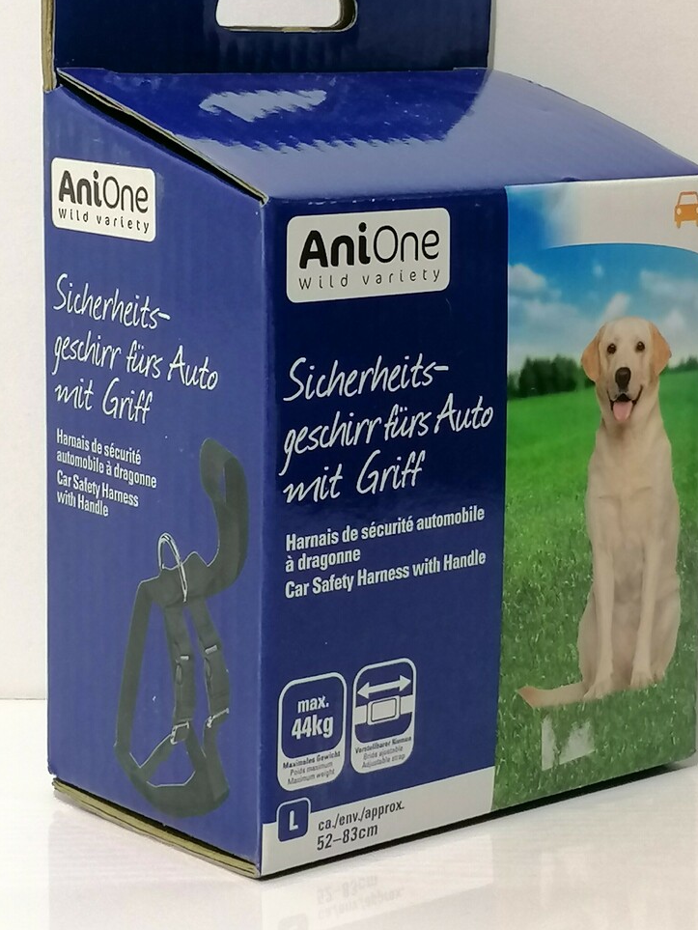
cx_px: 383
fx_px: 2499
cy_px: 344
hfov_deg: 15.9
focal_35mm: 93
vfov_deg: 21.0
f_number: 1.8
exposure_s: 1/40
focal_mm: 4.75
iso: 160
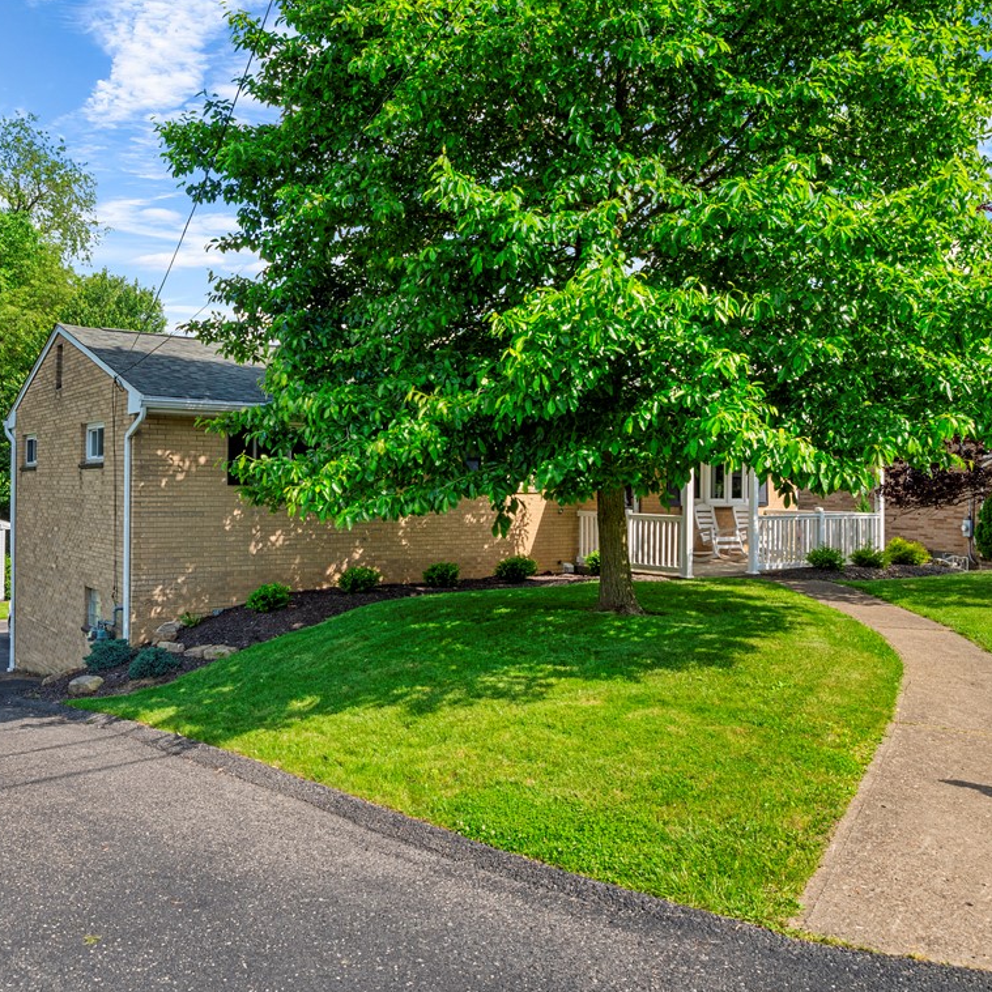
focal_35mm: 31
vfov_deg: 52.5
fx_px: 1005
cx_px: 443
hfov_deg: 52.4
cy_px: 495
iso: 125
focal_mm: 13
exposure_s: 1/100
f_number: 5.6
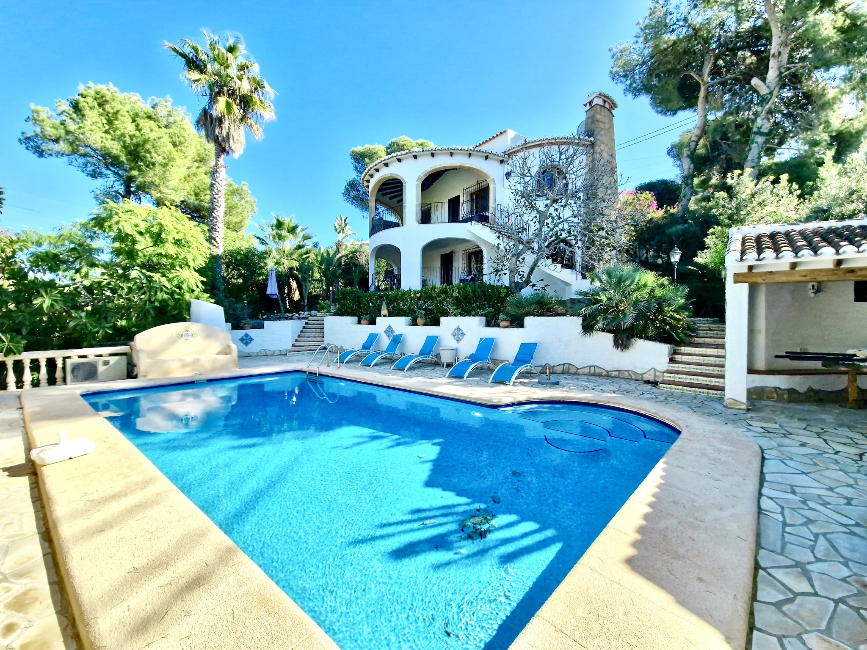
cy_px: 325
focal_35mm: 13
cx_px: 434
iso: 51
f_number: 2.2
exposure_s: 1/1145
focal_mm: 2.2
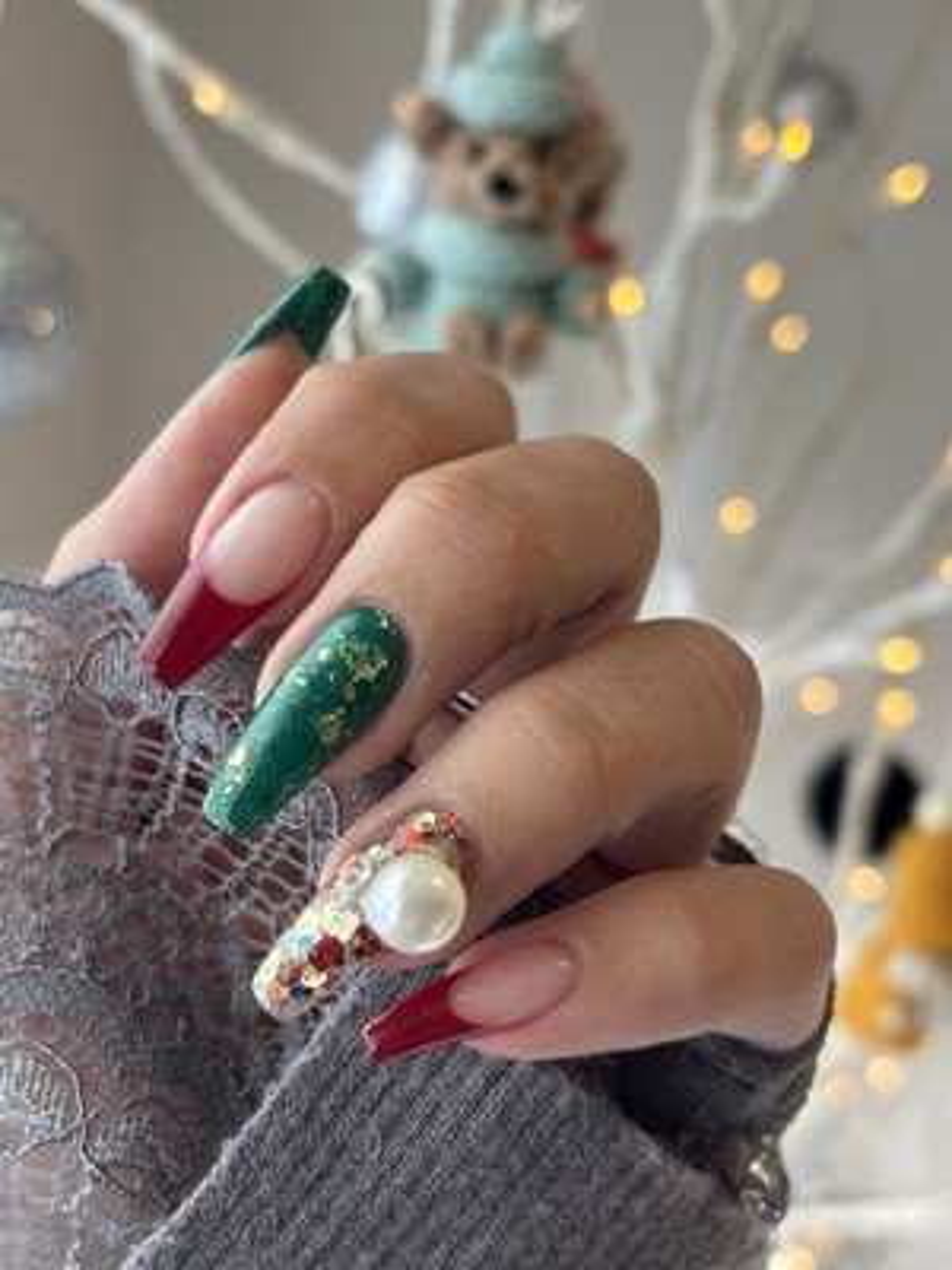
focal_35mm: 52
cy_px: 635
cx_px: 476
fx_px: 1907
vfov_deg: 36.8
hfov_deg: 28.0
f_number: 1.6
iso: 40
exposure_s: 1/50
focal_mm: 5.96
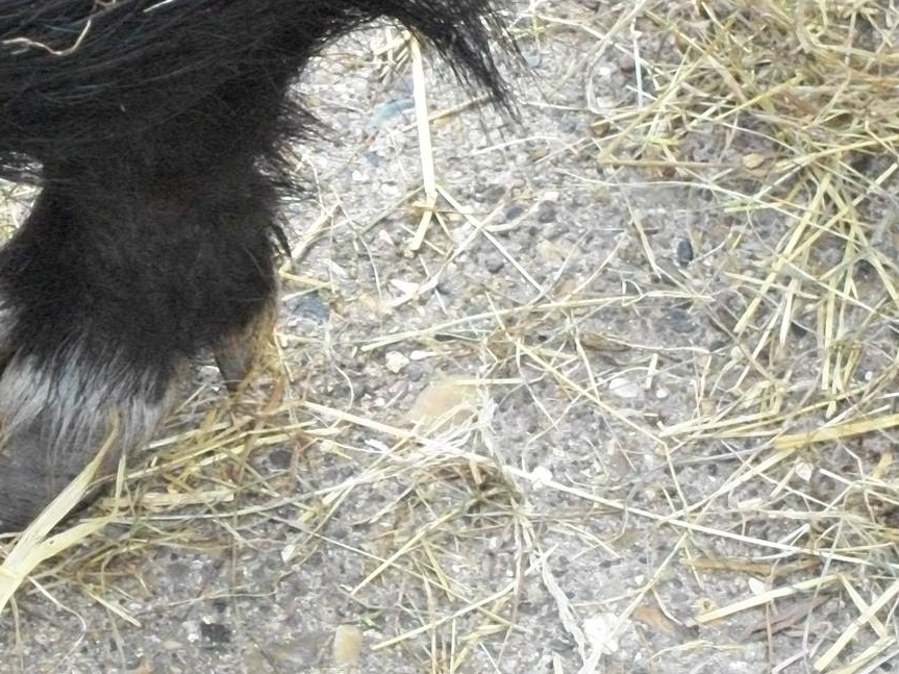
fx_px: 4622
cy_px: 349
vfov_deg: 8.3
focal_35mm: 178
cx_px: 136
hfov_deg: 11.1
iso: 800
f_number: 5.2
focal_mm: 17.1
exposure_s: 1/160
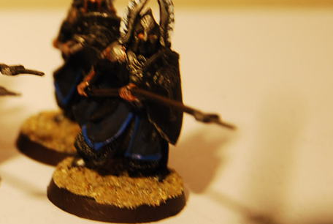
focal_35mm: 252
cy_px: 64
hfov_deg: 8.1
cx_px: -35
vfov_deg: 5.5
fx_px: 2337
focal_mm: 75
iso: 400
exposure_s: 1/10
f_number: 5.6
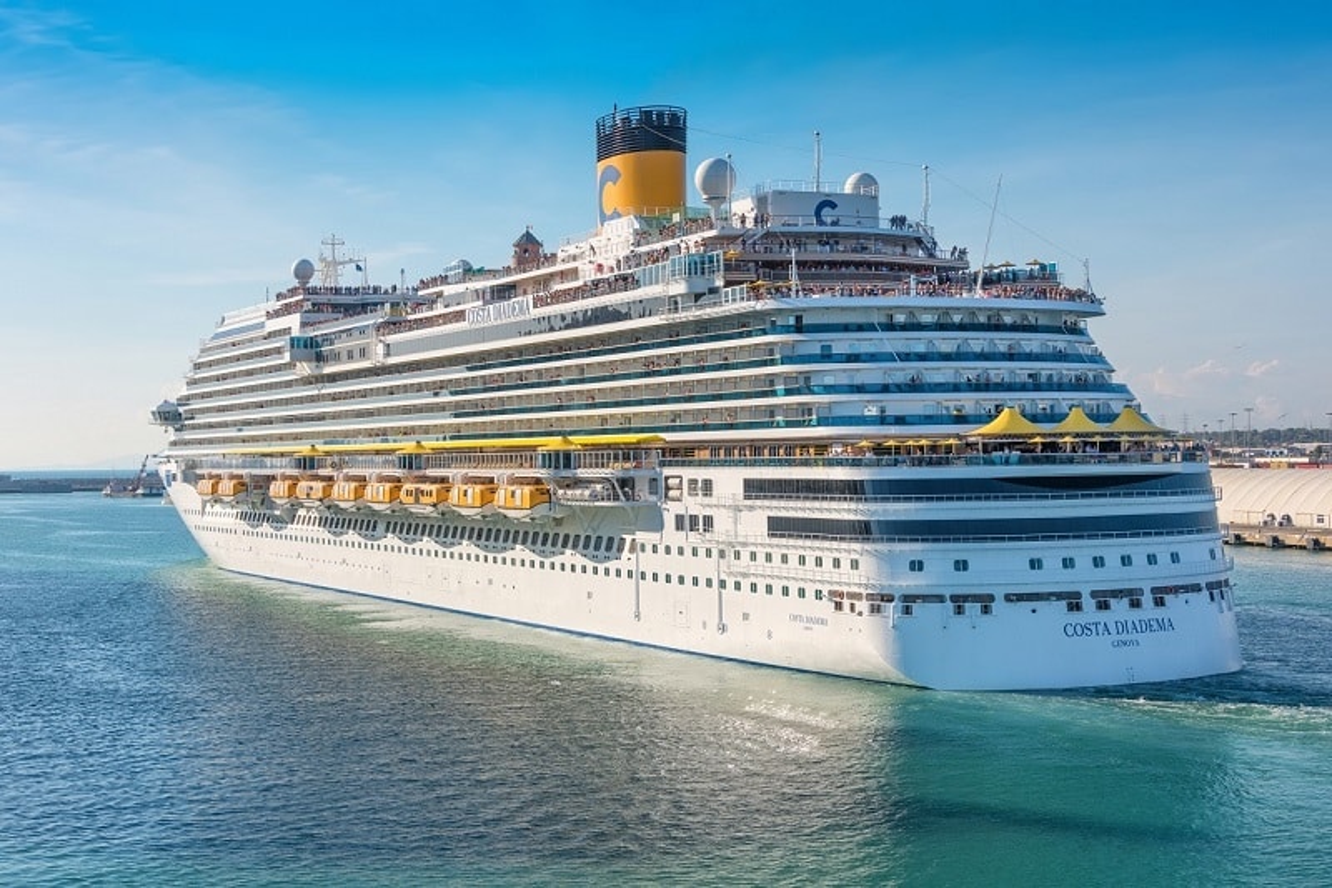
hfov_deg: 38.2
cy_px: 444
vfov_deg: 26.0
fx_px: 1923
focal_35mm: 52
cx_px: 666
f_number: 11
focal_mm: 52
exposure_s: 1/200
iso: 90
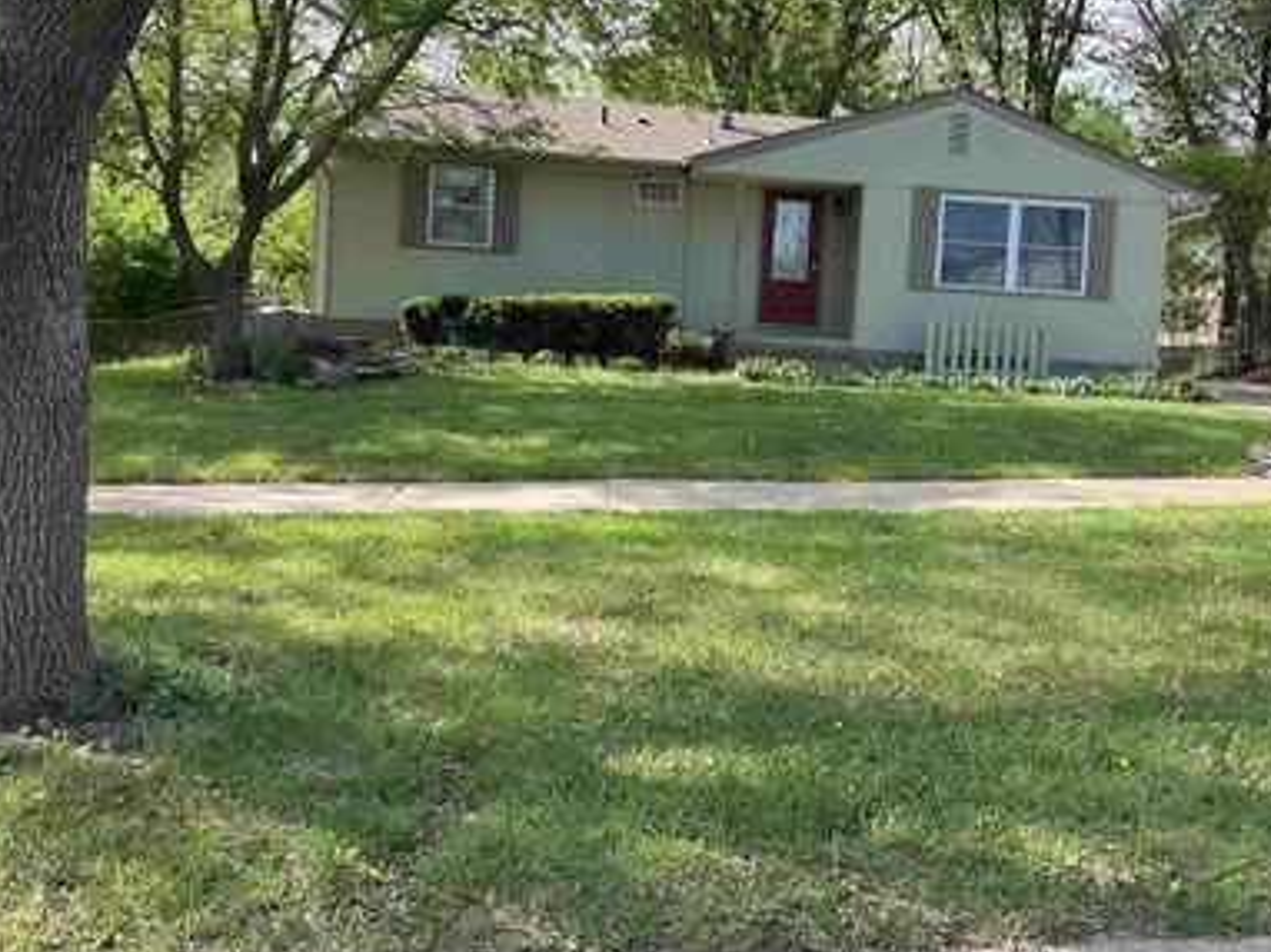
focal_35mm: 38
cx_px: 795
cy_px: 388
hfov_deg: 48.5
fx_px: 1394
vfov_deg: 37.6
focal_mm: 3
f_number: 1.8
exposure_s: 1/419
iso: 25
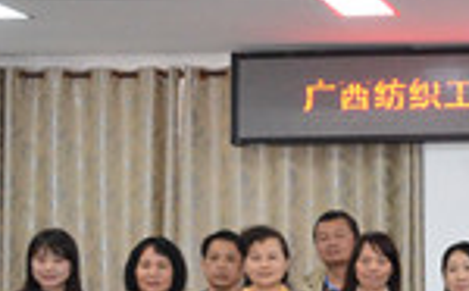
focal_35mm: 101
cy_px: 294
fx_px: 1288
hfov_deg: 17.6
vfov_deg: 12.7
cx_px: 785
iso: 3200
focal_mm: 18
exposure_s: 1/100
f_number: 5.6
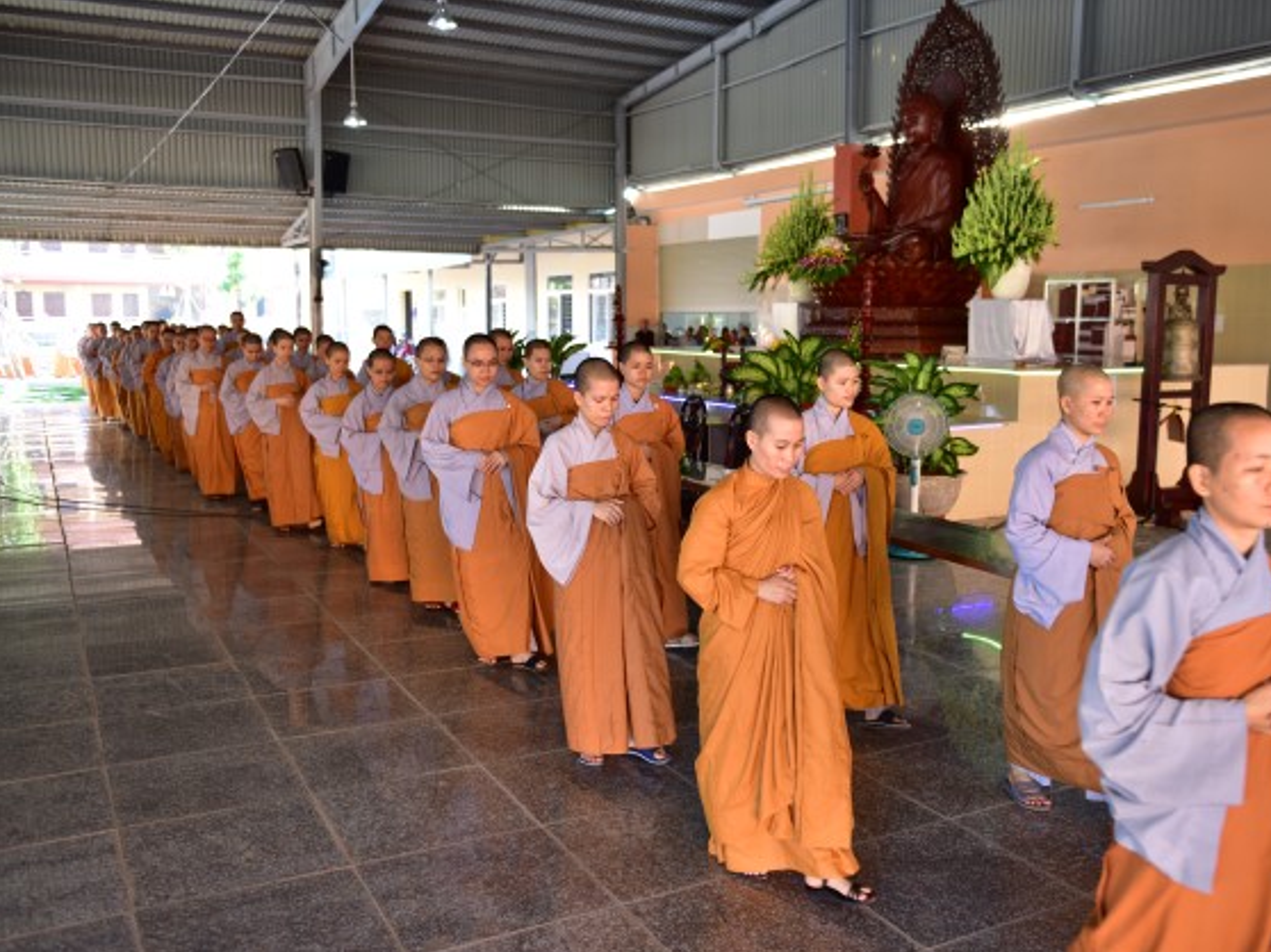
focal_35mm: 32
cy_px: 484
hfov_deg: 56.7
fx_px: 1174
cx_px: 718
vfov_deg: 44.1
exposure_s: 1/80
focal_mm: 29
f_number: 2.8
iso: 250
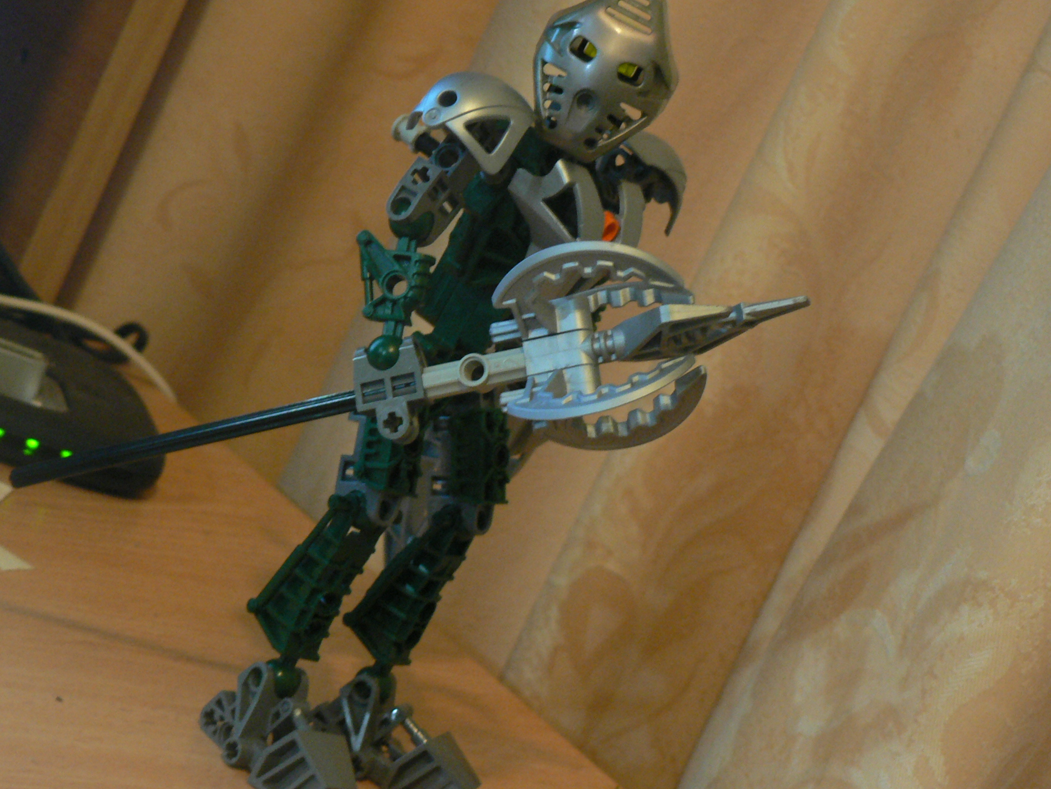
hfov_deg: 21.5
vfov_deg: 16.2
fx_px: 2763
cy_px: 392
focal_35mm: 91
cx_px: 487
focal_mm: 14
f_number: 3.2
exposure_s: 1/4
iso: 200
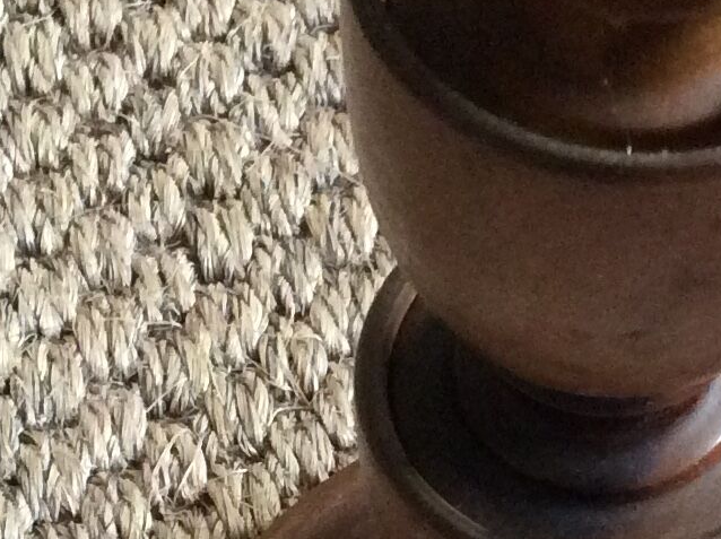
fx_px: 2705
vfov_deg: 11.2
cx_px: 443
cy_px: 575
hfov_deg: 15.2
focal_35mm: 130
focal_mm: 3.3
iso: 200
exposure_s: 1/25
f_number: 2.4
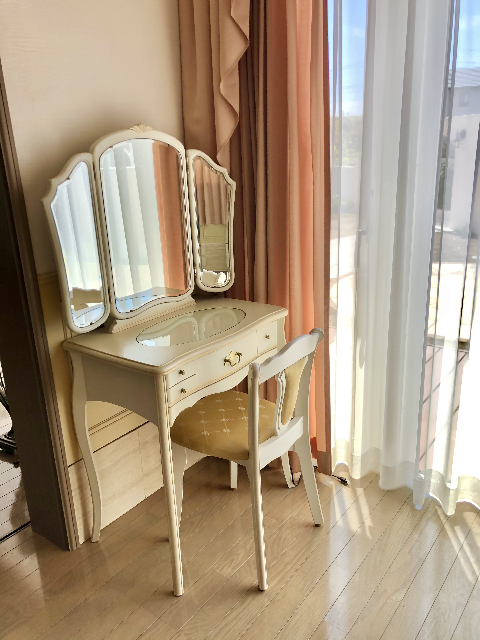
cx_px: 240
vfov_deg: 63.4
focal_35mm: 28
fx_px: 518
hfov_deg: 49.7
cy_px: 320
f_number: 1.8
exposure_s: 1/120
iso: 25
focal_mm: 4
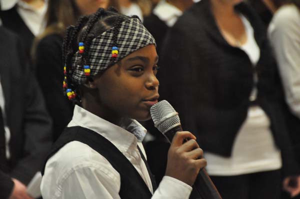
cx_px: 150
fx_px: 1873
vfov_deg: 6.1
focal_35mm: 225
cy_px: 100
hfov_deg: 9.2
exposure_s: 1/30
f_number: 5.6
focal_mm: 150
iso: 3200
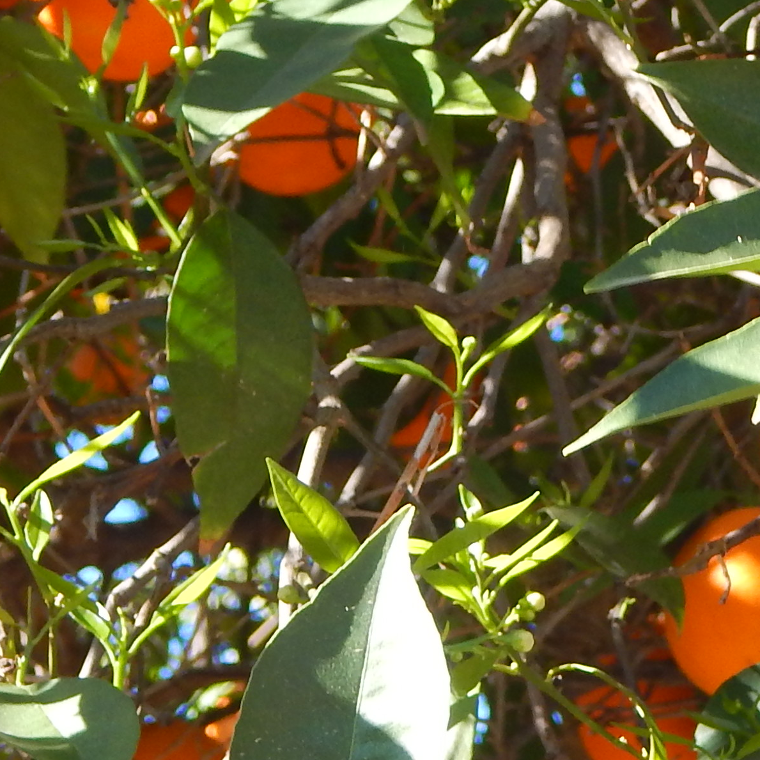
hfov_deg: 6.8
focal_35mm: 257
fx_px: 6384
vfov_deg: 6.8
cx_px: 469
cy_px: 741
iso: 125
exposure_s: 1/160
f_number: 4.2
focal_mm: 13.5
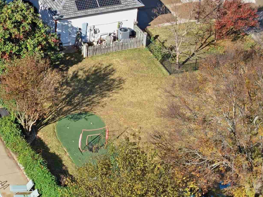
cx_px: -43
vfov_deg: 8.6
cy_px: 71
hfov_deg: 11.3
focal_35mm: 172
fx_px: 1307
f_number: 2.8
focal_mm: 19.4
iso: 200
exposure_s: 1/2000
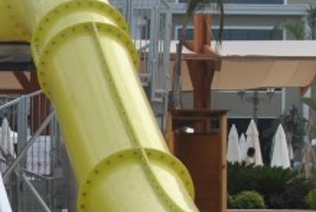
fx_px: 1794
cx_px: -177
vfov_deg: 6.7
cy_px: 239
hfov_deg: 9.7
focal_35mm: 204
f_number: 8
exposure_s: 1/250
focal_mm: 26
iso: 100
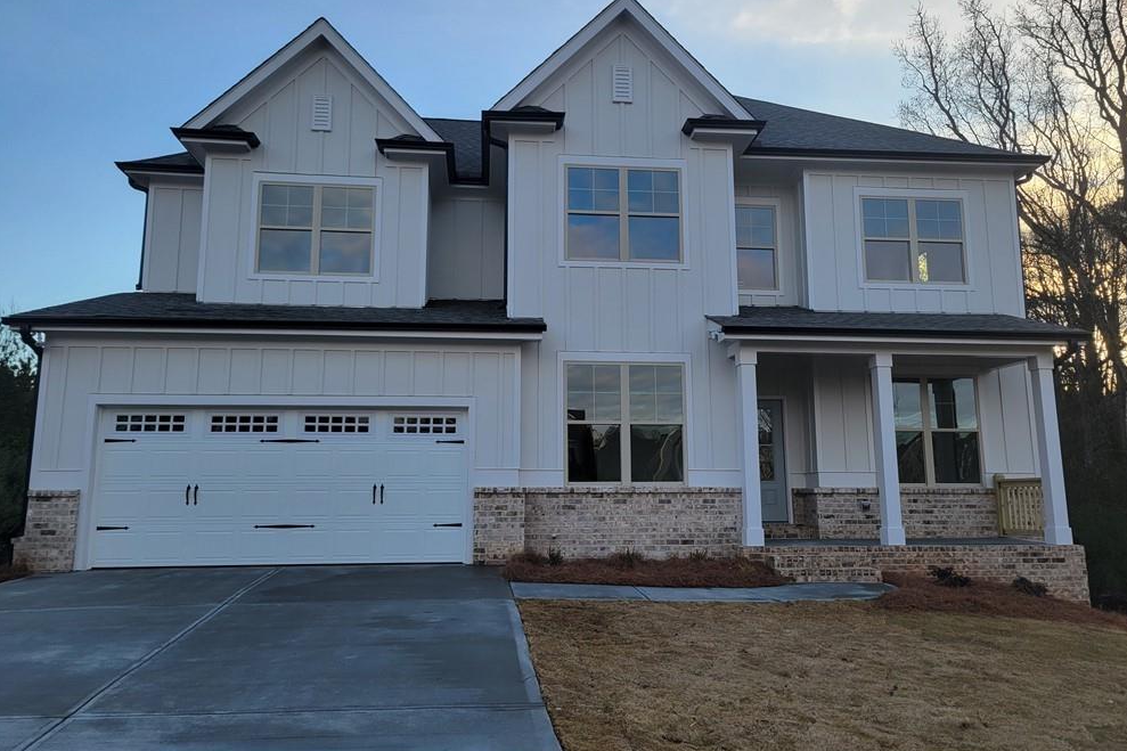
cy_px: 341
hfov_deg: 65.5
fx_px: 876
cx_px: 561
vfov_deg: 46.3
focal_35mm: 28
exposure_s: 1/816
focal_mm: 5.4
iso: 40
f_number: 1.8
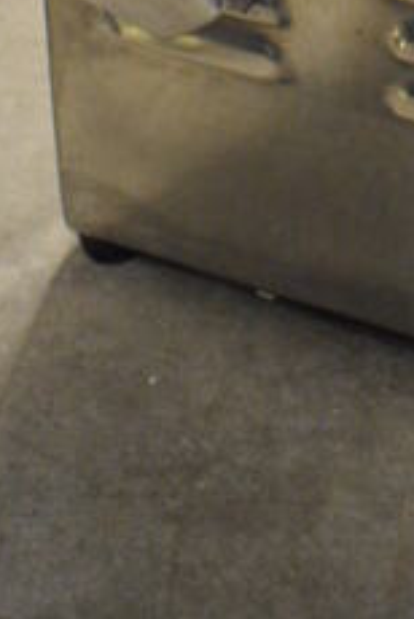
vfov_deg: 15.0
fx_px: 2046
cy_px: -494
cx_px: 358
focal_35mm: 119
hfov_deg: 11.5
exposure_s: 1/125
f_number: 3.5
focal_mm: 20
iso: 2800
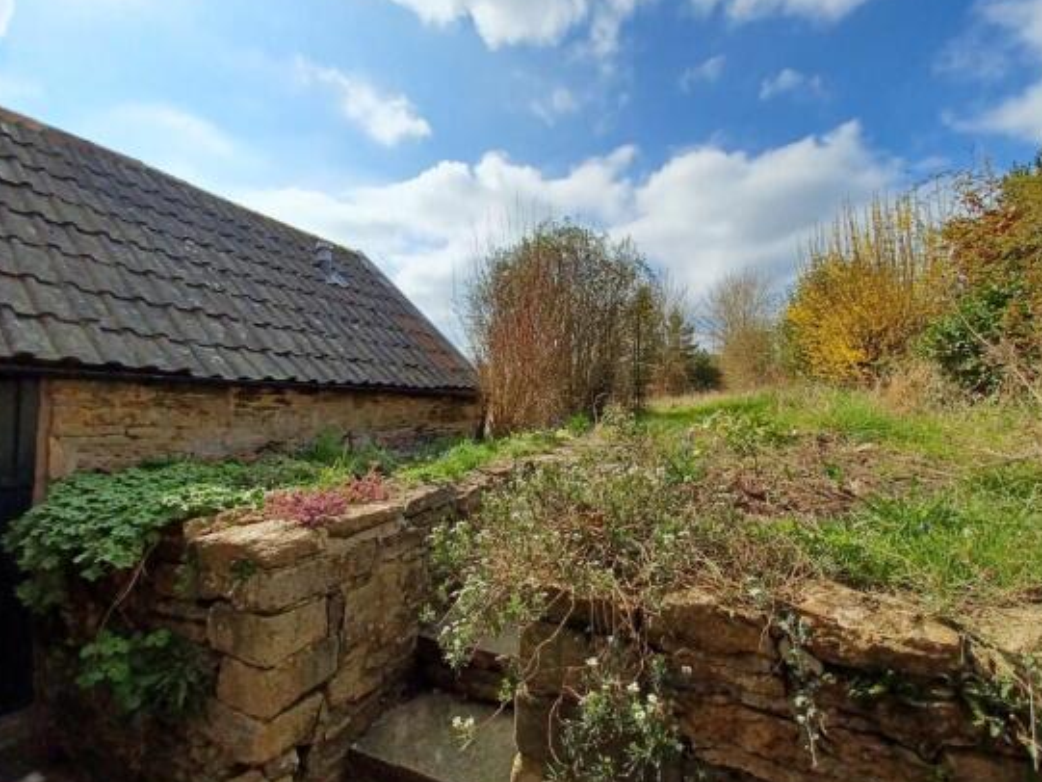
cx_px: 548
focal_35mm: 14
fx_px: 422
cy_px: 396
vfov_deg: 85.7
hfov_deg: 102.0
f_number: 2.2
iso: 40
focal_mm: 1.42
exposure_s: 1/2160
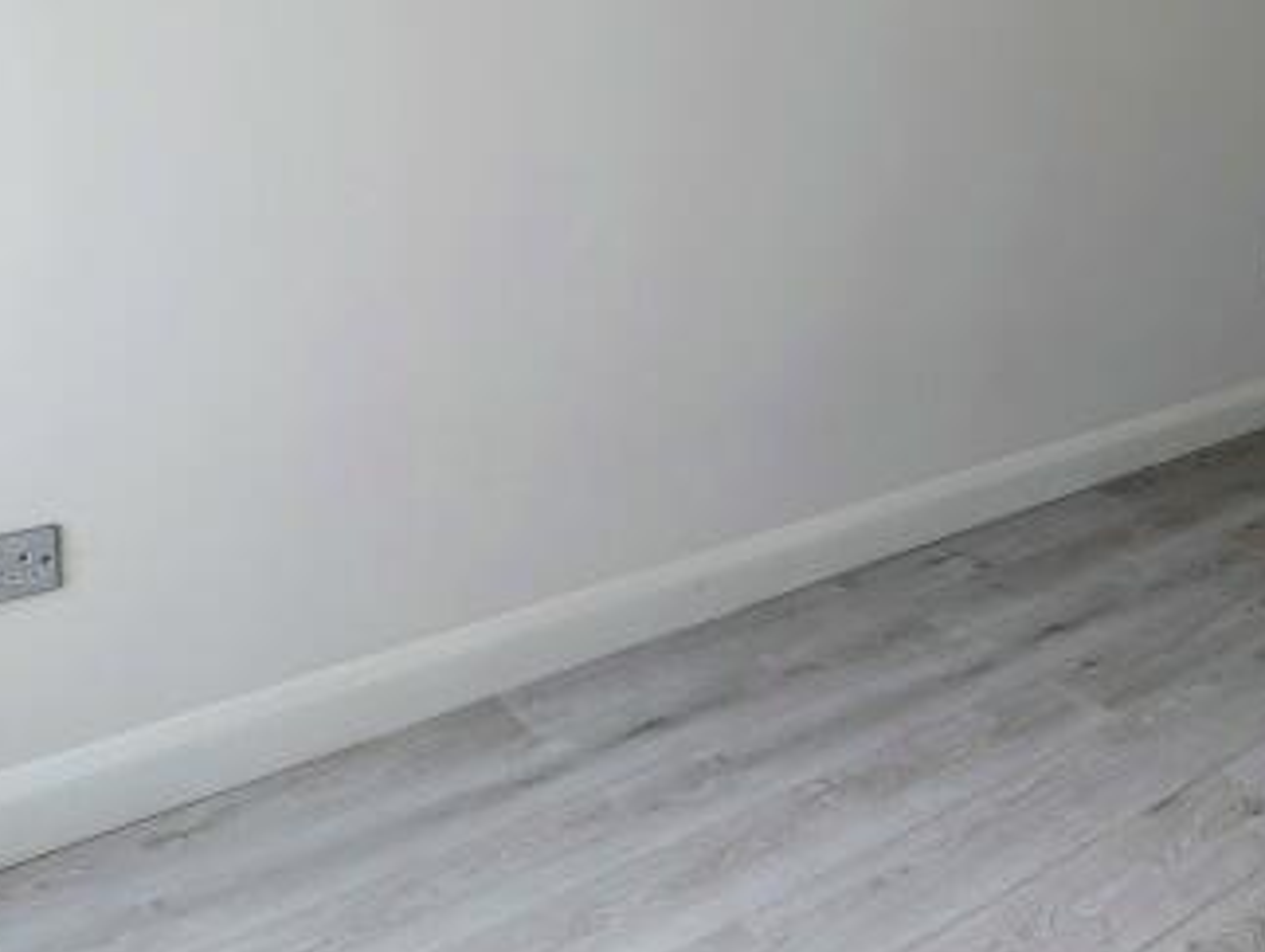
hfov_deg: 44.2
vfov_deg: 35.6
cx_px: 1159
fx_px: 1390
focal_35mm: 38
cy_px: 96
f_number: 1.95
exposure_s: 1/202
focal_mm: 2.23
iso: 62
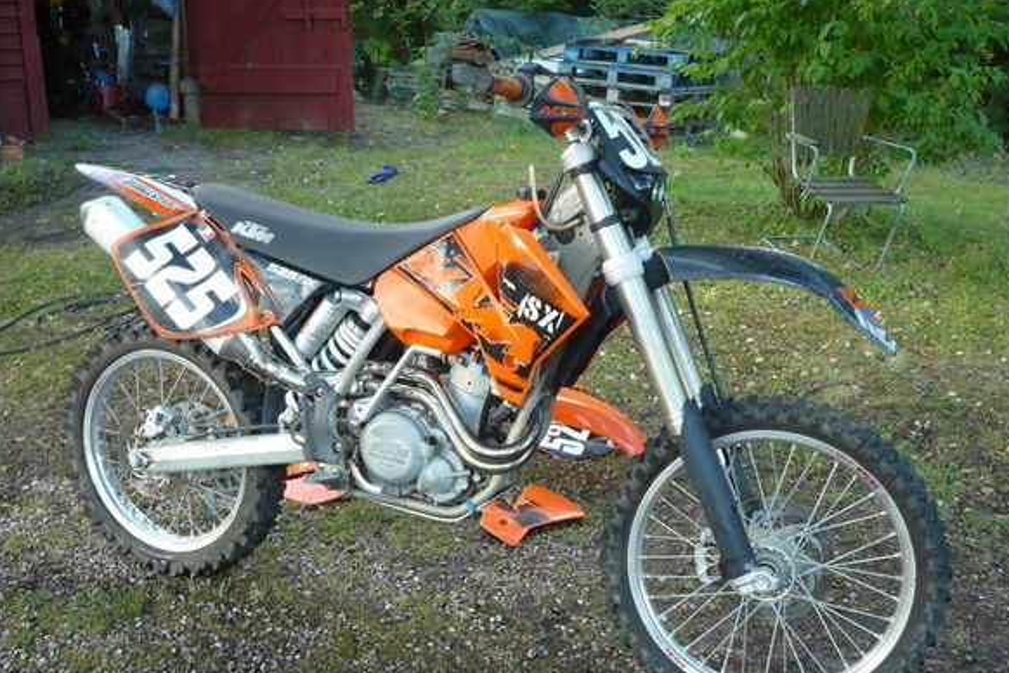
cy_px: 409
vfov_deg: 33.3
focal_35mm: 40
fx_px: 1121
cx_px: 466
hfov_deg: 48.4
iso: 100
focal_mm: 5.8
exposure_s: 1/40
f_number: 2.8
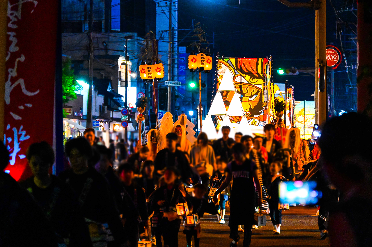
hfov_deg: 13.3
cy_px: 124
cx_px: 186
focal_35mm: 155
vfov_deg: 8.8
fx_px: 1601
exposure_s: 1/80
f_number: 6.3
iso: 12800
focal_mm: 155
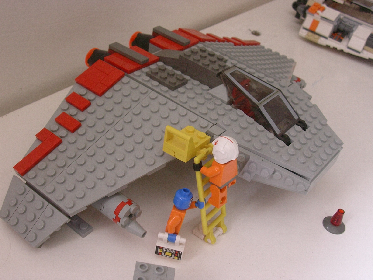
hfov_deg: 42.1
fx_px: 485
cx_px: 186
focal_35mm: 45
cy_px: 140
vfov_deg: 32.2
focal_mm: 6.7
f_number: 2.9
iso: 70
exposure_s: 1/26.9
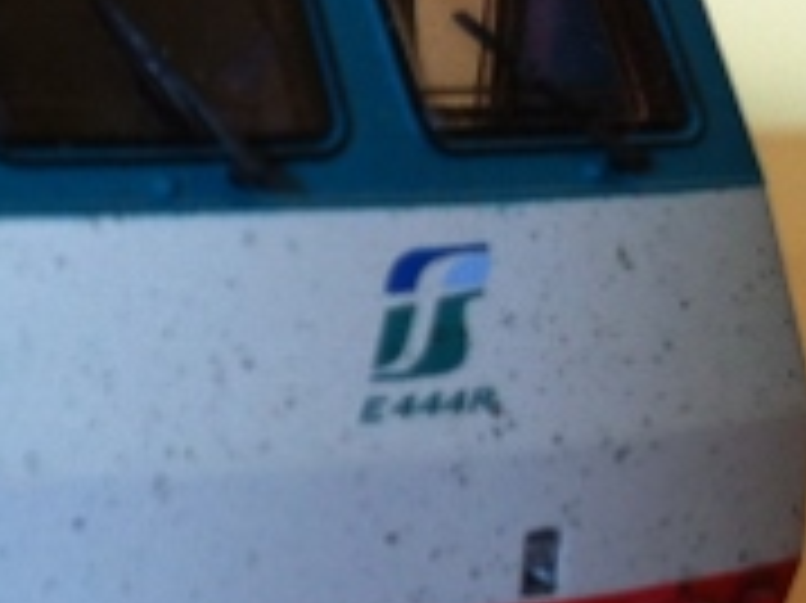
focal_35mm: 125
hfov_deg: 15.1
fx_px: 2909
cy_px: 342
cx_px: -230
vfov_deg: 11.8
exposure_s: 1/30
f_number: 2.8
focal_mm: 3.85
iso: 80
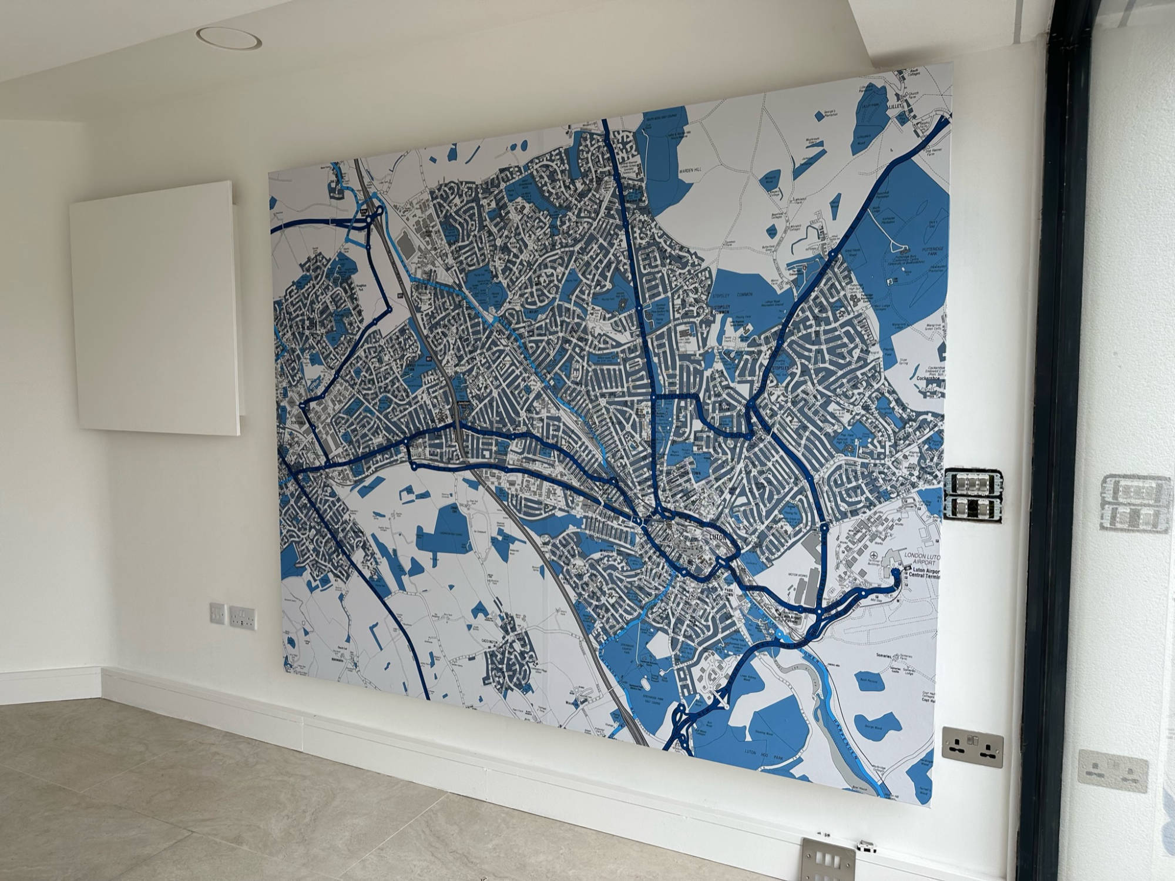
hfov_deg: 71.6
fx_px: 814
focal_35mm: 24
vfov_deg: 56.8
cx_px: 588
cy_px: 440
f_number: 1.78
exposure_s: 1/558
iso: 80
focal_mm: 6.86
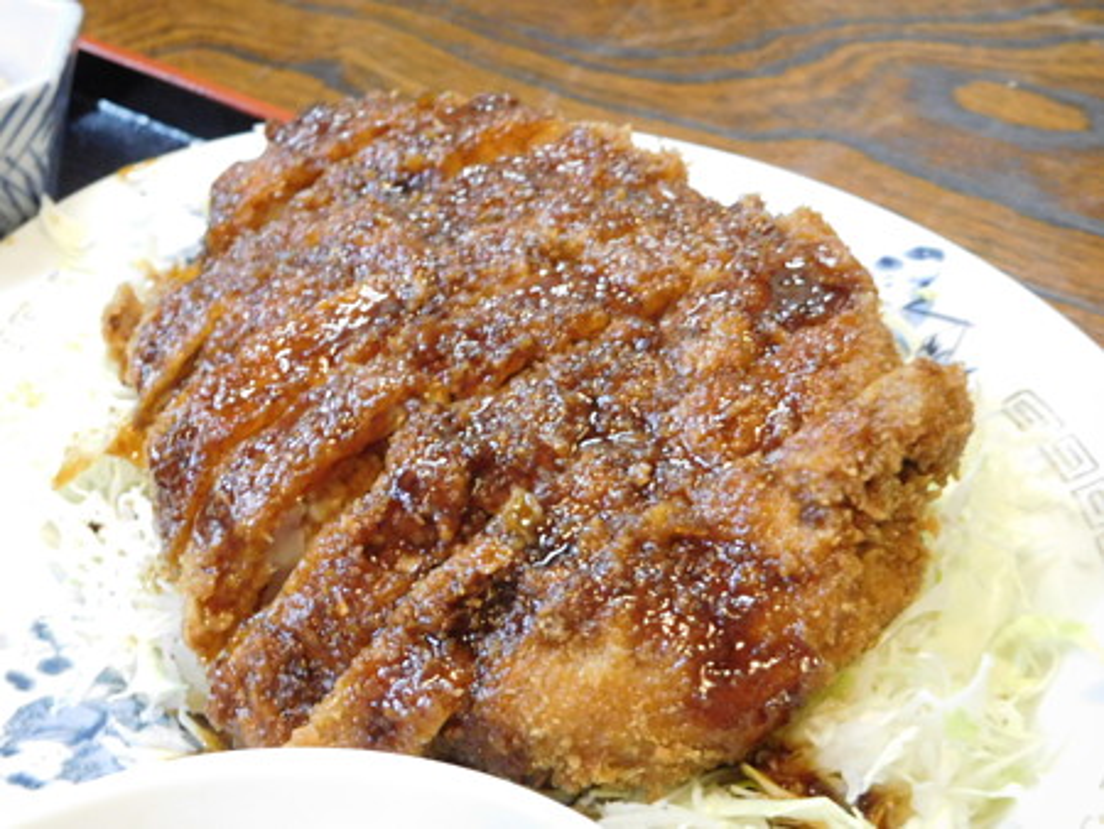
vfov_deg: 21.0
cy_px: 414
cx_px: 552
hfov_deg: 27.8
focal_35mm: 70
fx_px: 2234
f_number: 4.5
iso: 800
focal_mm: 12.5
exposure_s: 1/8
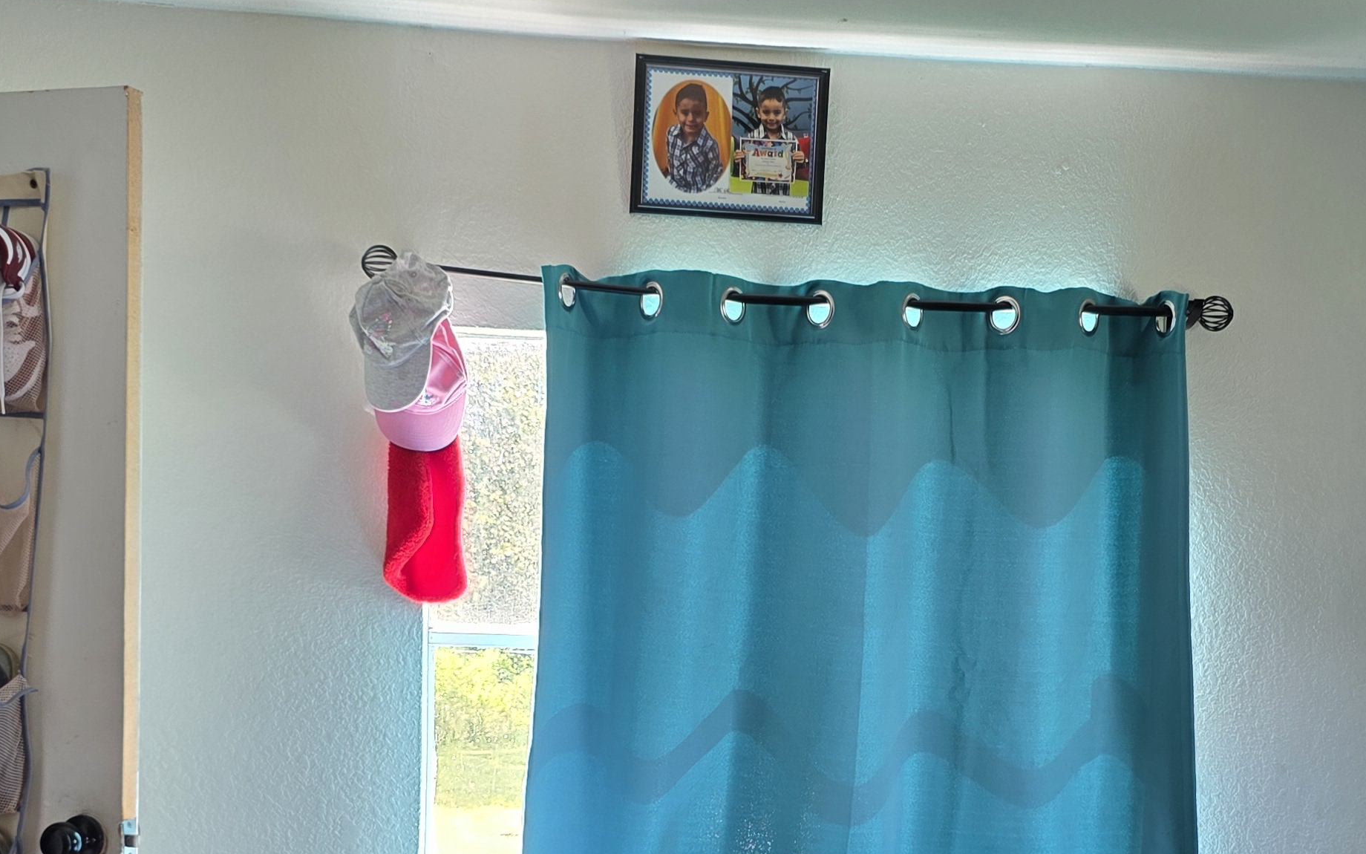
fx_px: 1973
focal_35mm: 53
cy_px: 703
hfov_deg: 38.1
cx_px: 801
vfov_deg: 24.0
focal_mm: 6.3
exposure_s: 1/50
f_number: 1.7
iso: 64
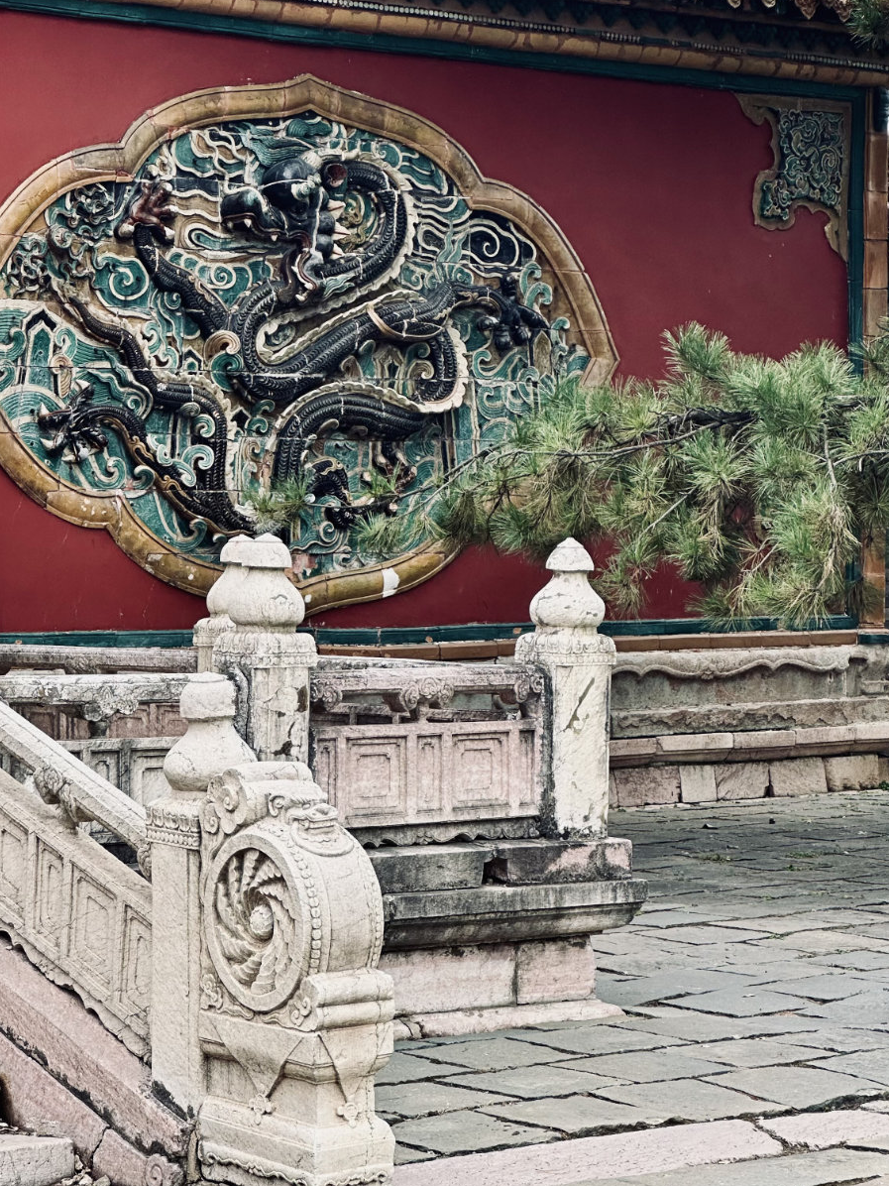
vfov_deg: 19.1
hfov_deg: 14.4
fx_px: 3527
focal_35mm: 103
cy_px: 478
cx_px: 505
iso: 40
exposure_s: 1/99
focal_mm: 9
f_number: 2.8
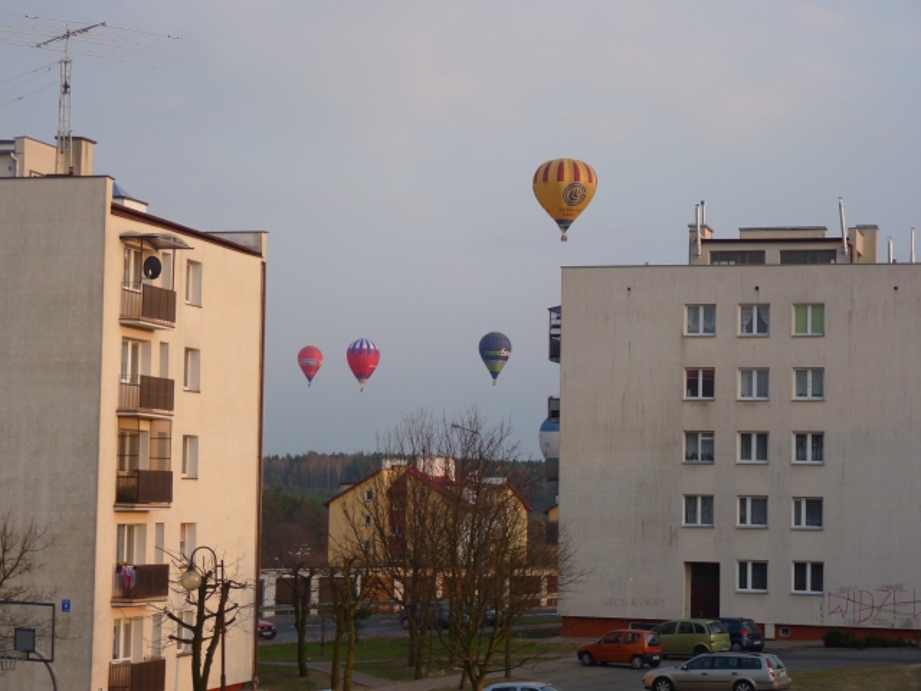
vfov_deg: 16.2
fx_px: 2421
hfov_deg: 21.5
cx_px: 460
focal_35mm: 91
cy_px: 346
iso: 80
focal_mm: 16.1
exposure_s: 1/320
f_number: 3.4
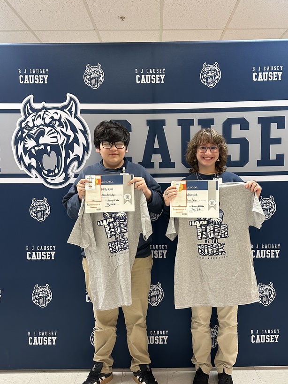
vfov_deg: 60.0
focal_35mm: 30
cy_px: 198
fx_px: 333
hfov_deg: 46.6
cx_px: 165
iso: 250
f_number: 1.78
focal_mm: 6.86
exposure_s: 1/60
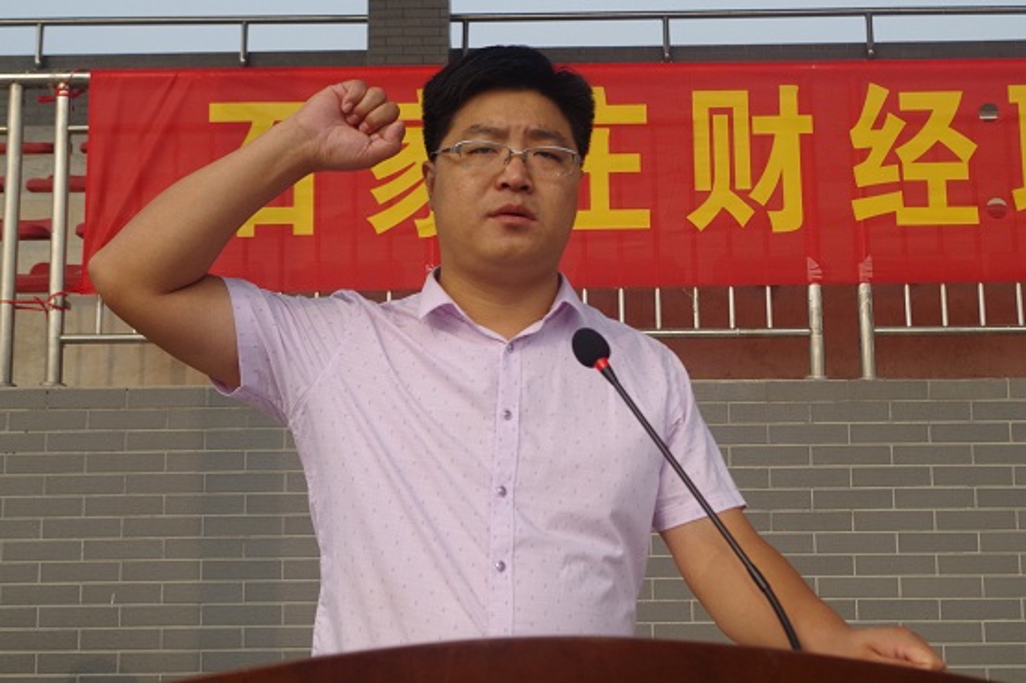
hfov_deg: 42.8
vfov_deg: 29.2
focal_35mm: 46
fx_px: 1311
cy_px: 342
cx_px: 513
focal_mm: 30.63
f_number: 5.6
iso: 800
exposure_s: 1/2500
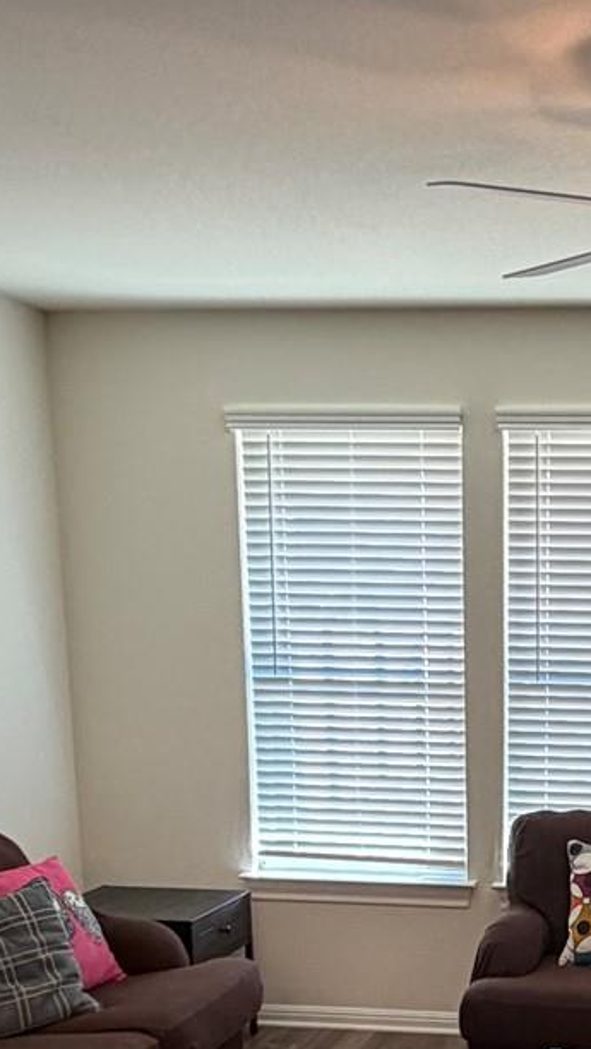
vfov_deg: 38.2
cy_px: 917
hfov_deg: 22.2
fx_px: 1418
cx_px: 649
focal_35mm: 51
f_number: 2.2
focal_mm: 2.22
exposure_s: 1/60
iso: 200
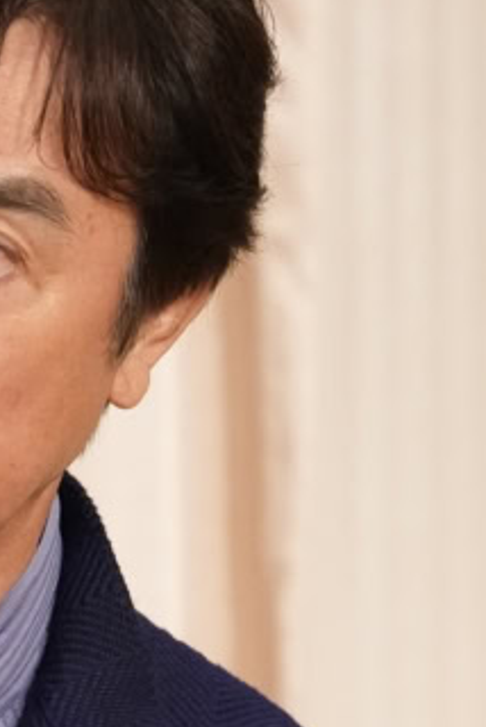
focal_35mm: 1014
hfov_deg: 1.4
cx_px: -227
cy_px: 645
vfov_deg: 2.0
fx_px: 20488
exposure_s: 1/320
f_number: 4.5
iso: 4000
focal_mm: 188
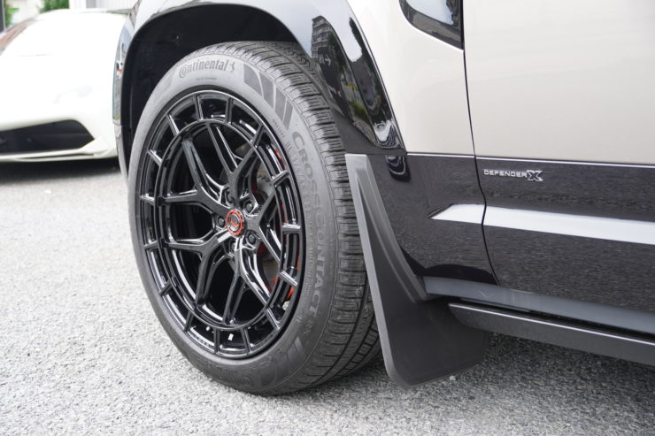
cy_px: 218
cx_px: 328
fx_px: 955
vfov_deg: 25.7
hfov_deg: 37.9
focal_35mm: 52
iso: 200
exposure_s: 1/60
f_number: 4.5
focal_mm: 35
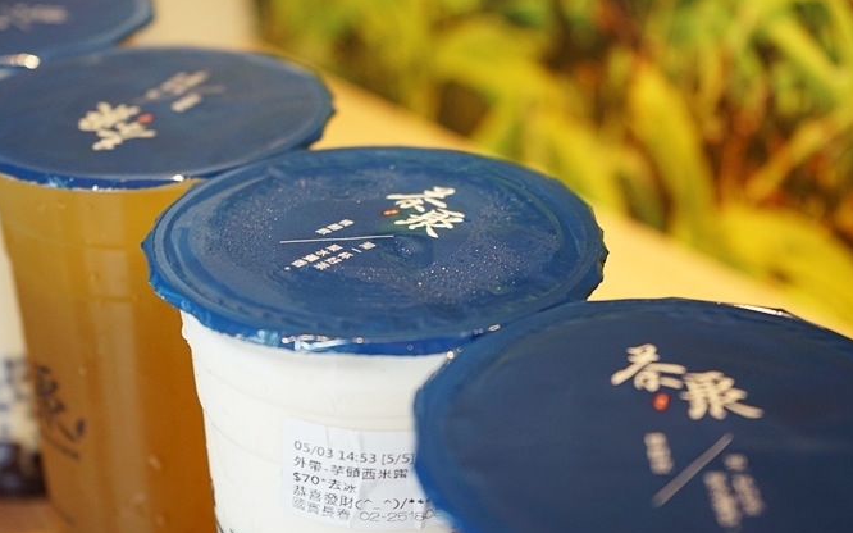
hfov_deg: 34.0
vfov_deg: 21.6
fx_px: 1395
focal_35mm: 60
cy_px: 213
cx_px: 406
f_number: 4.5
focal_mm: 49
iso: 800
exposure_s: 1/60
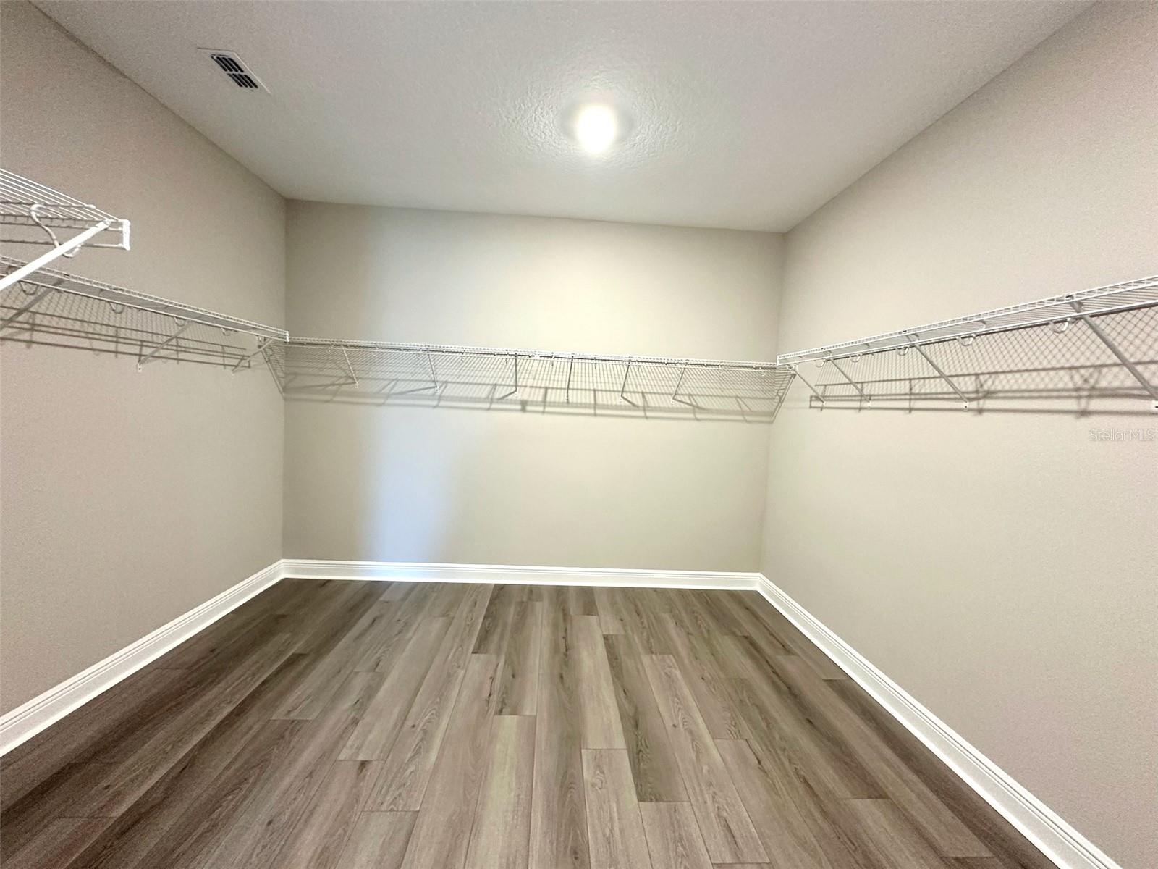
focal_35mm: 14
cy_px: 434
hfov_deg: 102.1
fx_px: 468
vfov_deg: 85.7
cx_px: 579
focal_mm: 2.22
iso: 320
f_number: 2.2
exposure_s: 1/60
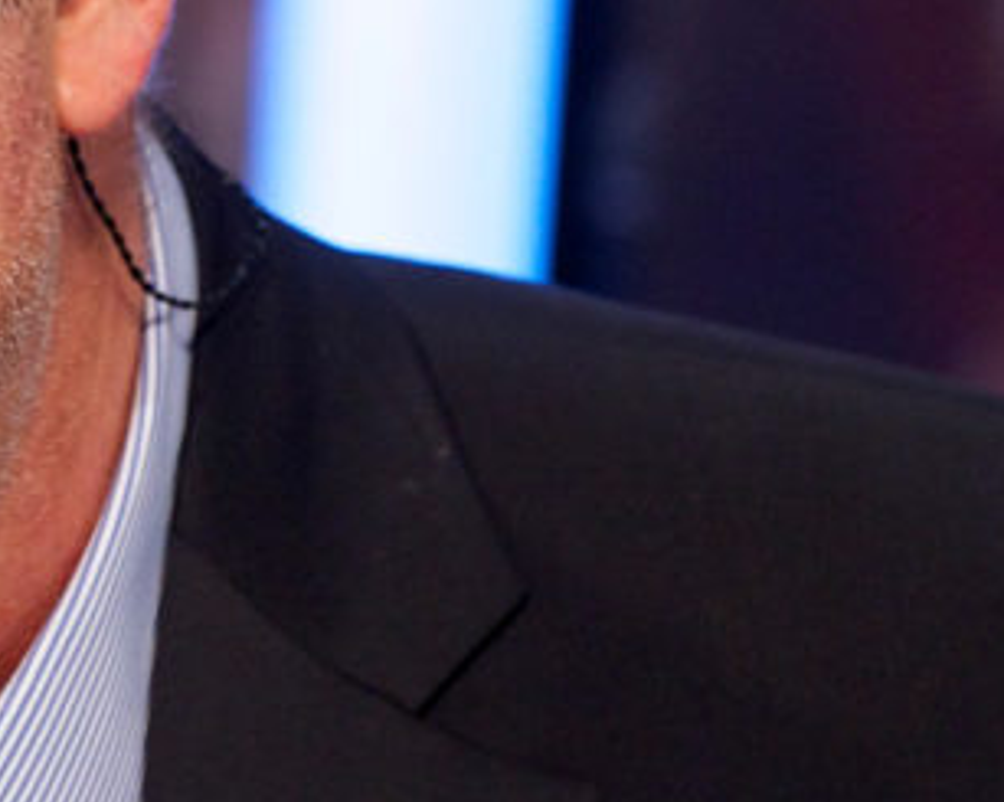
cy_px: -11
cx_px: -477
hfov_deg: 3.1
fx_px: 18613
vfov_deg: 2.5
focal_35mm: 627
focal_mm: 200
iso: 1600
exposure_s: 1/250
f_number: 3.5
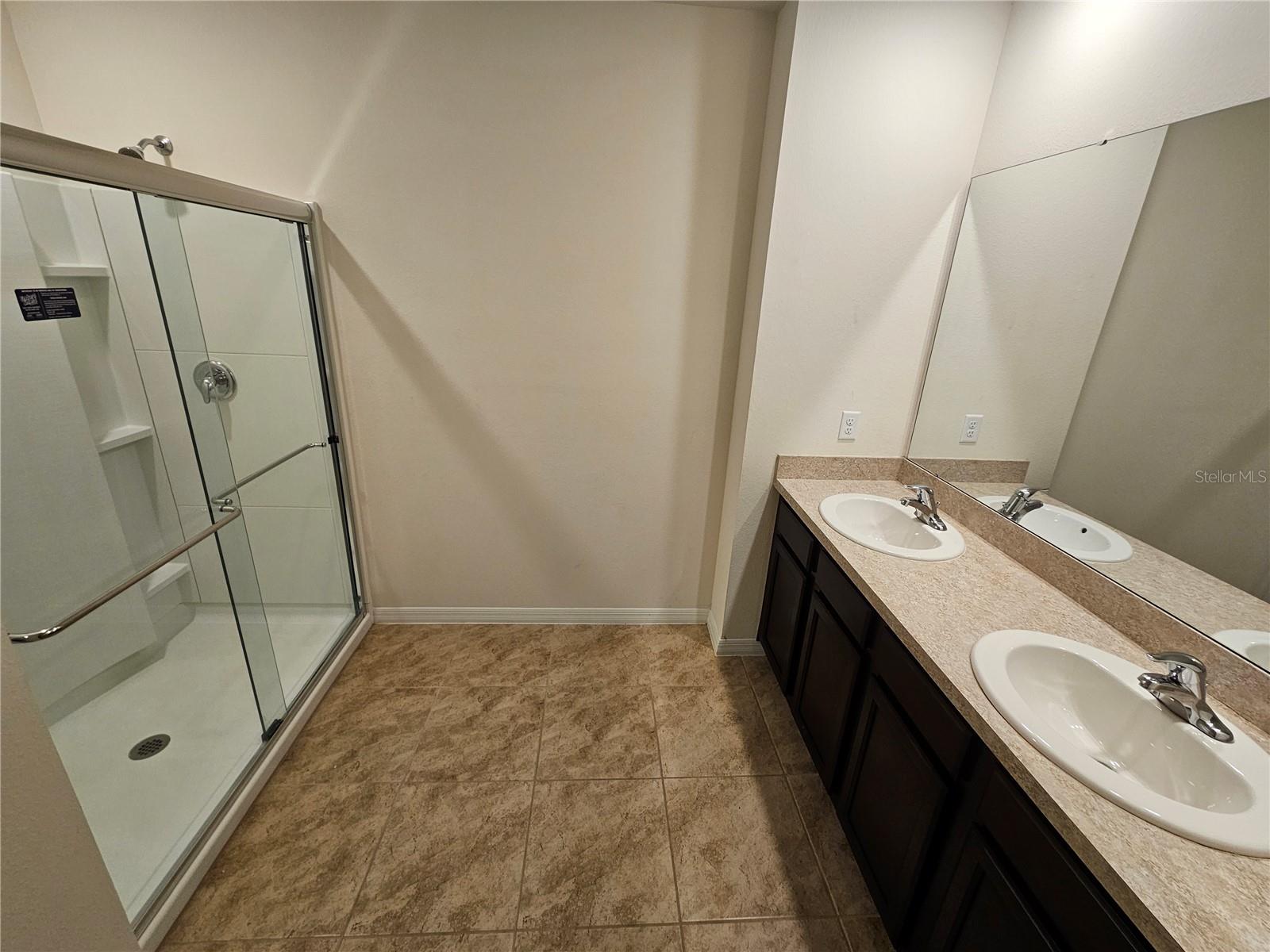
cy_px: 476
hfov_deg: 106.2
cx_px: 635
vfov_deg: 89.9
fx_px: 477
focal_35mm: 13
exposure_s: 1/60
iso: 125
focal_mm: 2.2
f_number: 2.2
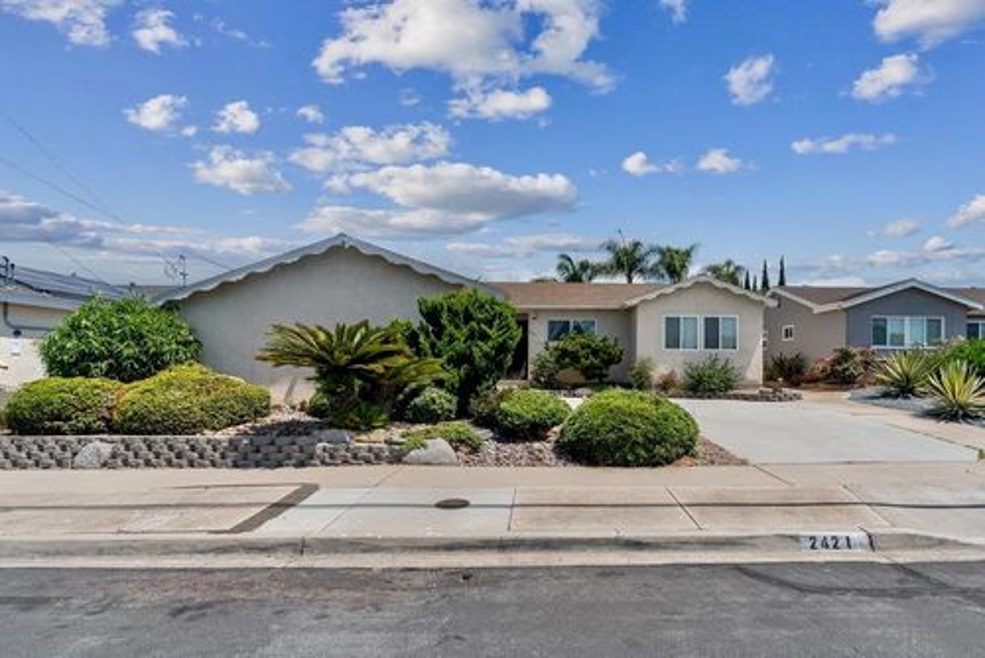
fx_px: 438
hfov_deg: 96.7
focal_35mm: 16
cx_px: 492
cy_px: 329
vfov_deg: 73.8
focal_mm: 16
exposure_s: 1/640
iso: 100
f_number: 5.6
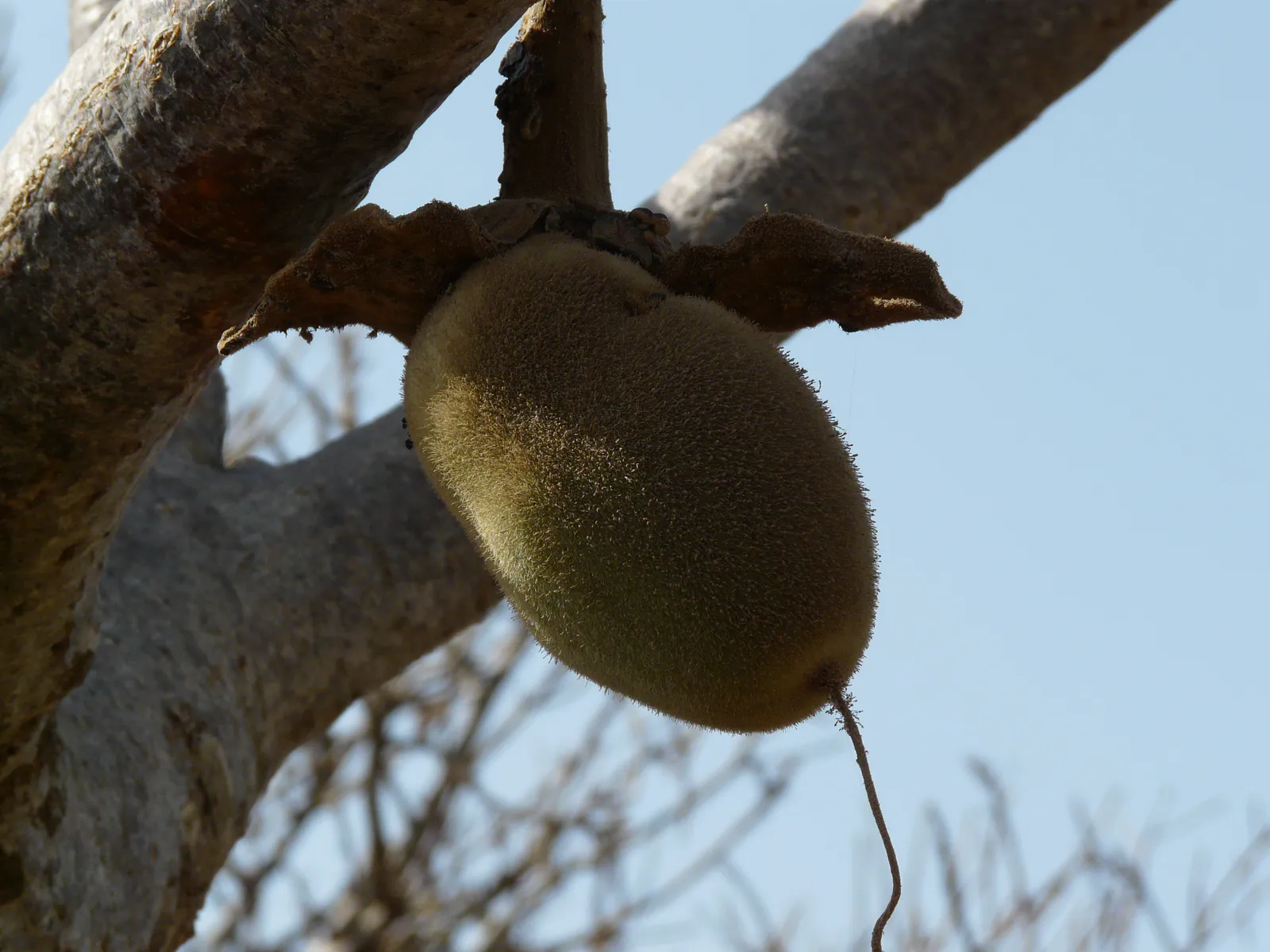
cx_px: 635
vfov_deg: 9.6
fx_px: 5650
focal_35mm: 154
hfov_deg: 12.8
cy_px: 476
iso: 100
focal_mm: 25.3
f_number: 5.6
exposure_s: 1/400
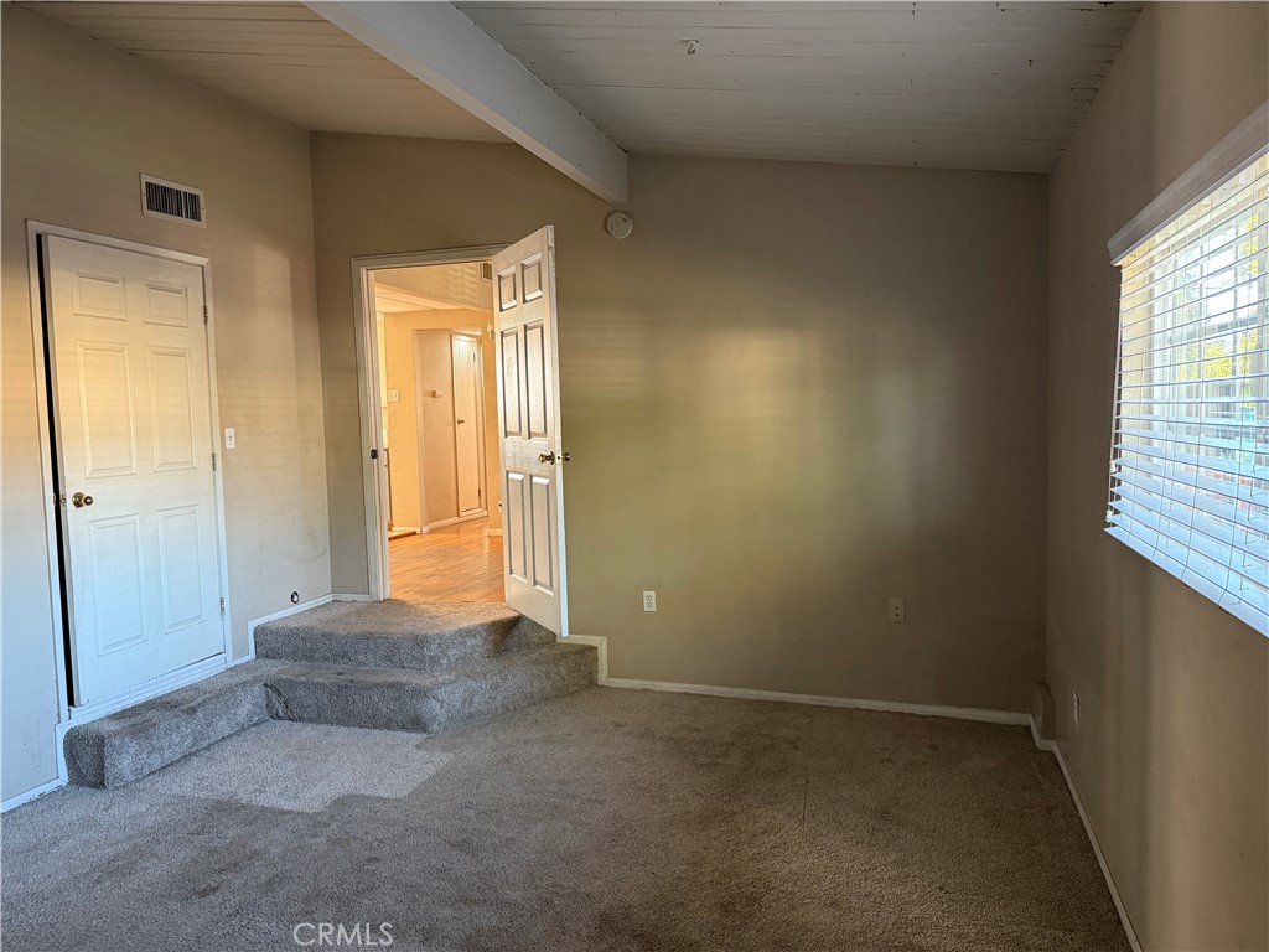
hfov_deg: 71.6
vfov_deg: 56.8
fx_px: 880
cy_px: 476
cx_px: 634
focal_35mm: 24
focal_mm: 6.76
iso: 400
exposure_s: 1/60
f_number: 1.78
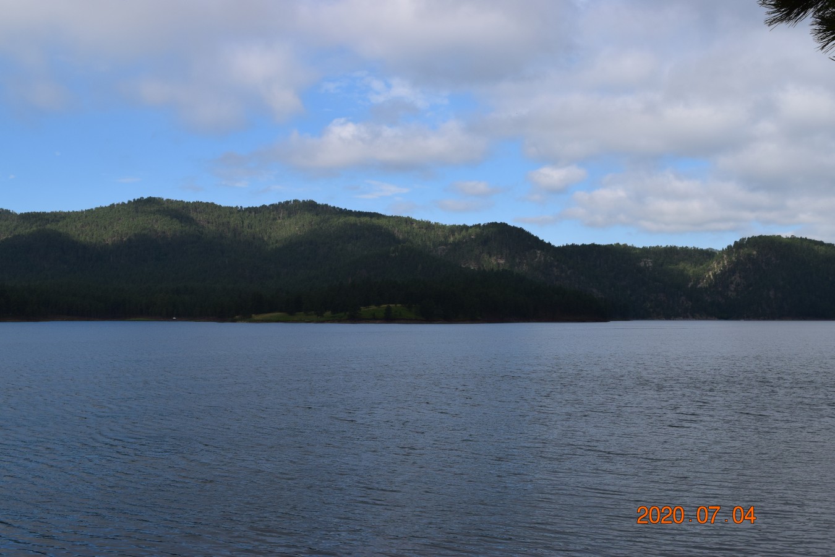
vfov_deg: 29.9
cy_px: 278
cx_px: 418
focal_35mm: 45
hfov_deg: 43.6
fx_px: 1044
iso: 400
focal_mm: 30
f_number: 11
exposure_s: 1/500
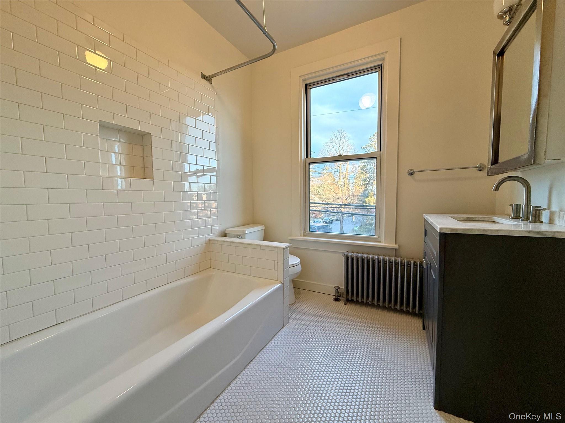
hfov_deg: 102.1
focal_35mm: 14
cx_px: 282
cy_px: 212
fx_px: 229
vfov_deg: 85.7
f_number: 2.2
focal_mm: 2.22
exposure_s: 1/120
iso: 160
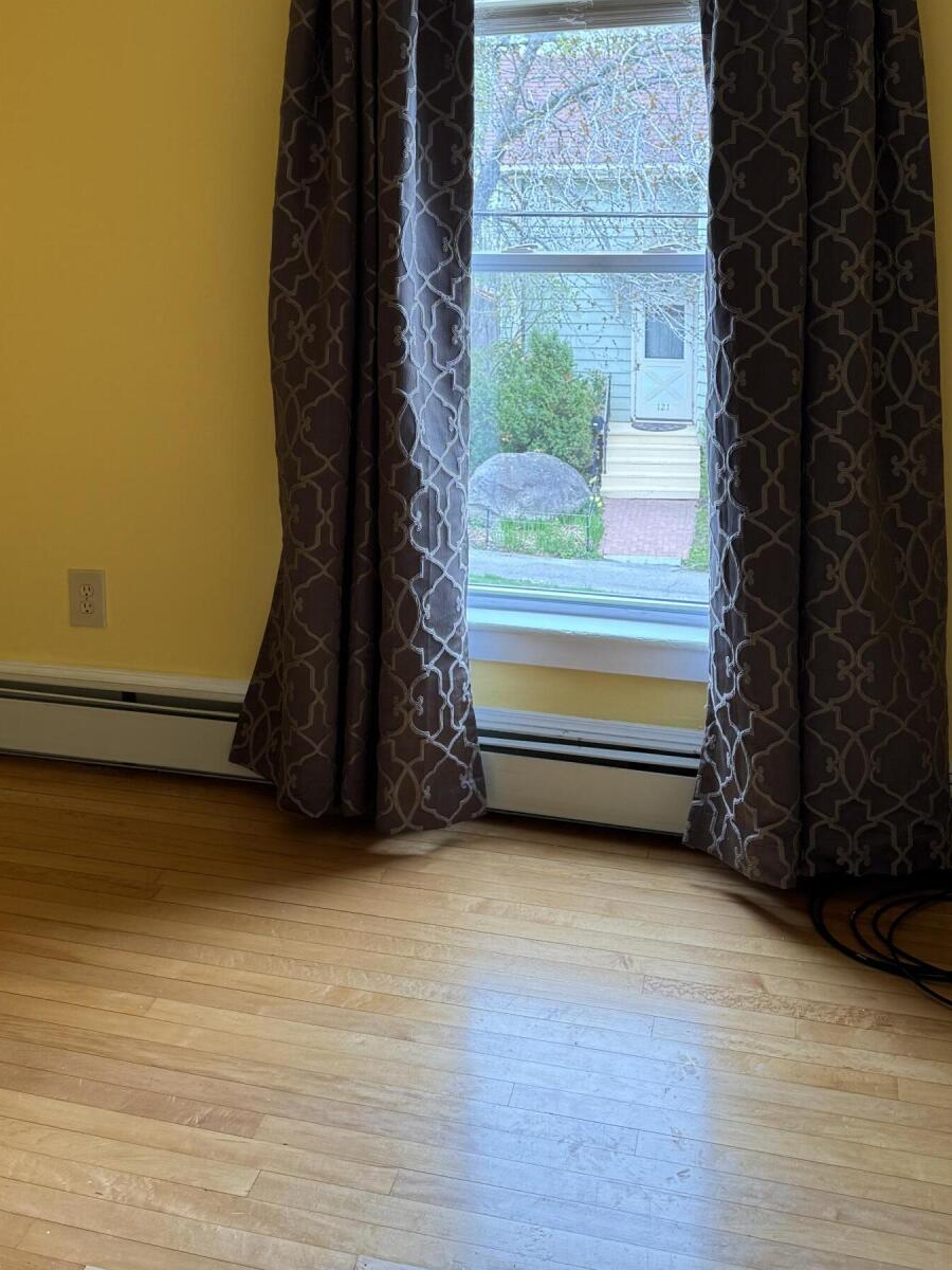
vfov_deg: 45.2
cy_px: 322
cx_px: 321
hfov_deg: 35.6
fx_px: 1467
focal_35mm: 40
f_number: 1.78
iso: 80
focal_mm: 6.76
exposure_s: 1/142
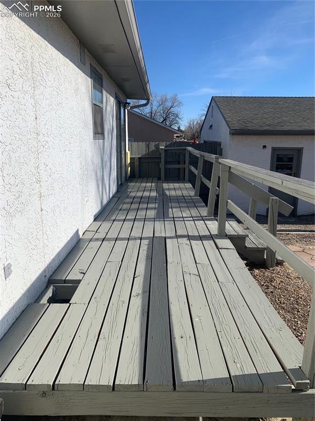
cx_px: 158
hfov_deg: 53.0
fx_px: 316
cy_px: 210
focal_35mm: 26
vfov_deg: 67.3
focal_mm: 4.25
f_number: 1.8
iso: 25
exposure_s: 1/3937
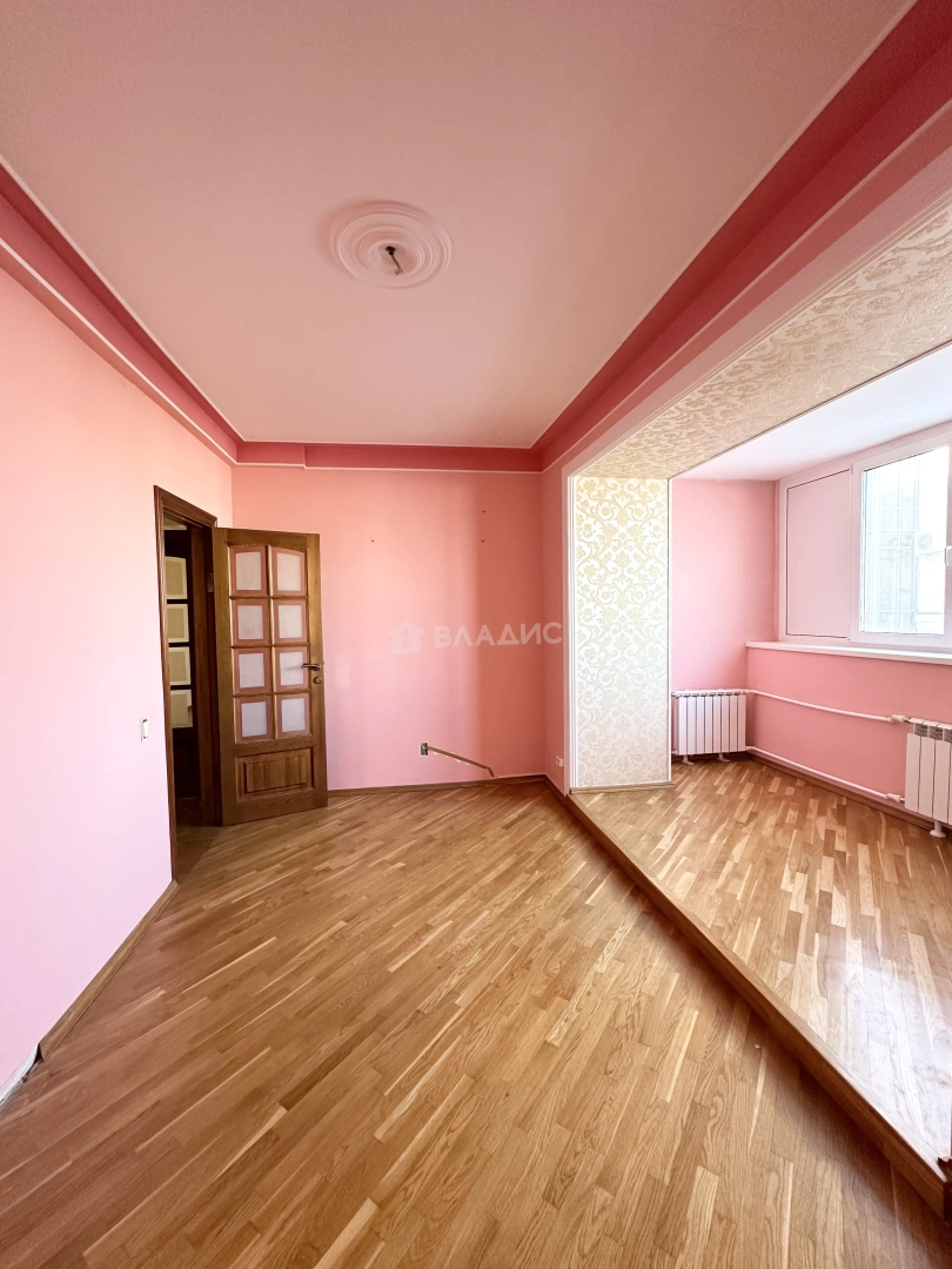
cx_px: 476
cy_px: 634
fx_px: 513
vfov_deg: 102.1
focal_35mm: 14
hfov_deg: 85.7
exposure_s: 1/99
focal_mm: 2.22
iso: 200
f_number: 2.2
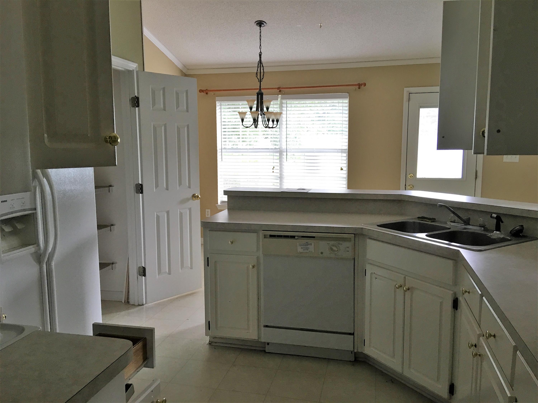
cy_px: 202
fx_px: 451
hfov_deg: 61.7
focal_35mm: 29
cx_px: 269
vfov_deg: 48.2
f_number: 2.2
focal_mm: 4.15
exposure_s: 1/15
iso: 40
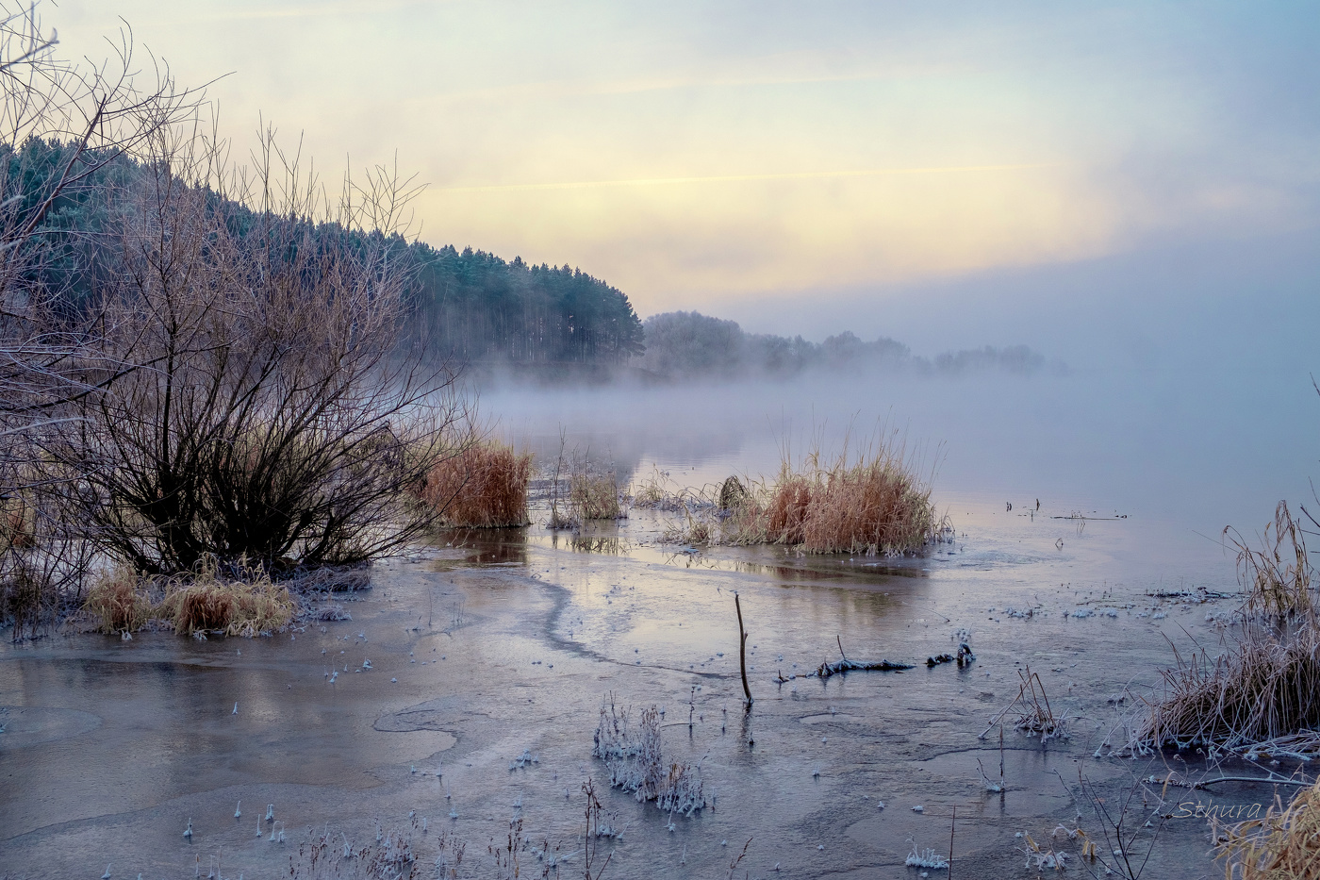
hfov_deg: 40.3
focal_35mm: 49
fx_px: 1796
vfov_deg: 27.5
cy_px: 440
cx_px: 660
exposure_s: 1/40
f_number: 8
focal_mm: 32.9
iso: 320
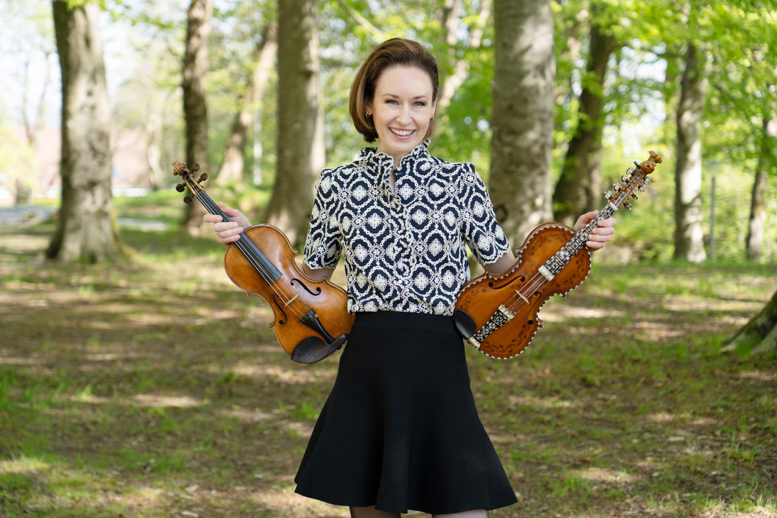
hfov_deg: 26.0
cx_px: 388
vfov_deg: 17.5
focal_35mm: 78
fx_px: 1683
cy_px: 259
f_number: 4
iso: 100
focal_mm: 78
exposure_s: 1/200
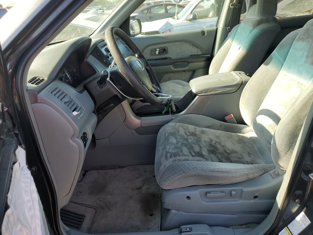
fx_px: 235
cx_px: 156
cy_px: 118
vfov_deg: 53.1
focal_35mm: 26
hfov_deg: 67.3
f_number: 1.5
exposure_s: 1/526
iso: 50
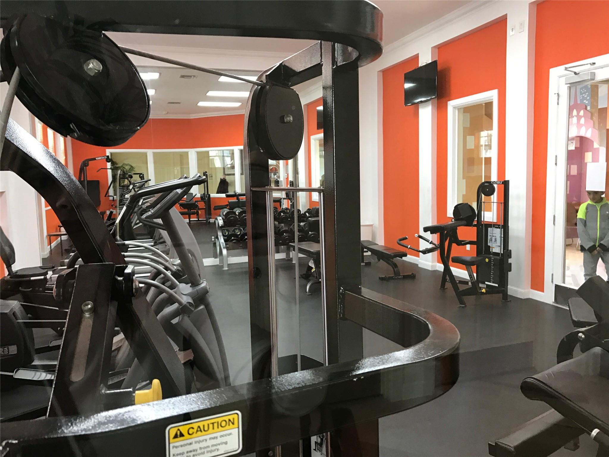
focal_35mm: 28
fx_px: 493
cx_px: 304
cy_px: 228
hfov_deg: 63.4
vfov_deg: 49.7
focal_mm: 3.99
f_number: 1.8
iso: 40
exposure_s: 1/17
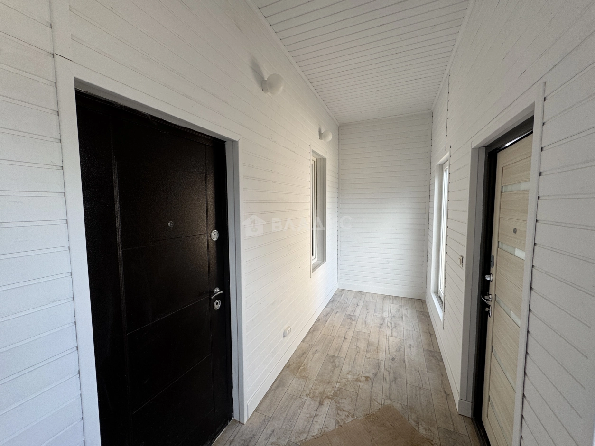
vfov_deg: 85.7
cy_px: 223
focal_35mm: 14
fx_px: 241
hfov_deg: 102.1
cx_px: 298
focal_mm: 2.22
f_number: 2.2
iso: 40
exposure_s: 1/99
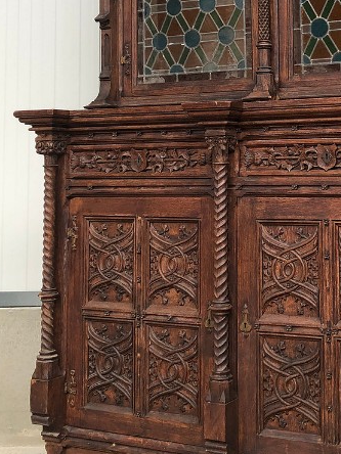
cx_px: 308
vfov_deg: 29.9
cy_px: 84
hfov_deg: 22.7
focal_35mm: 63
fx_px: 827
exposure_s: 1/40
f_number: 1.8
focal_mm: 3.99
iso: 20
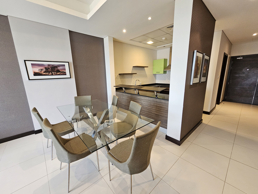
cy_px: 97
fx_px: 97
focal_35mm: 13
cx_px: 129
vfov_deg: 89.9
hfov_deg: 106.2
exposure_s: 1/50
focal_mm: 2.2
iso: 250
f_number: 2.2
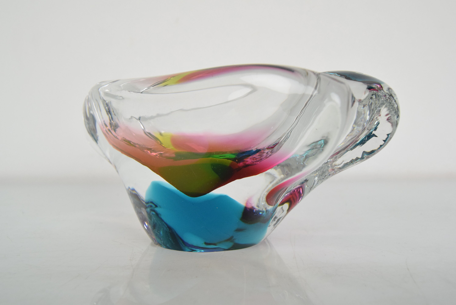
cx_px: 228
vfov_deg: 40.0
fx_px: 418
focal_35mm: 33
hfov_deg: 57.2
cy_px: 152
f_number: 8
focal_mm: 22
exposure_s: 1/250
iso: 1600
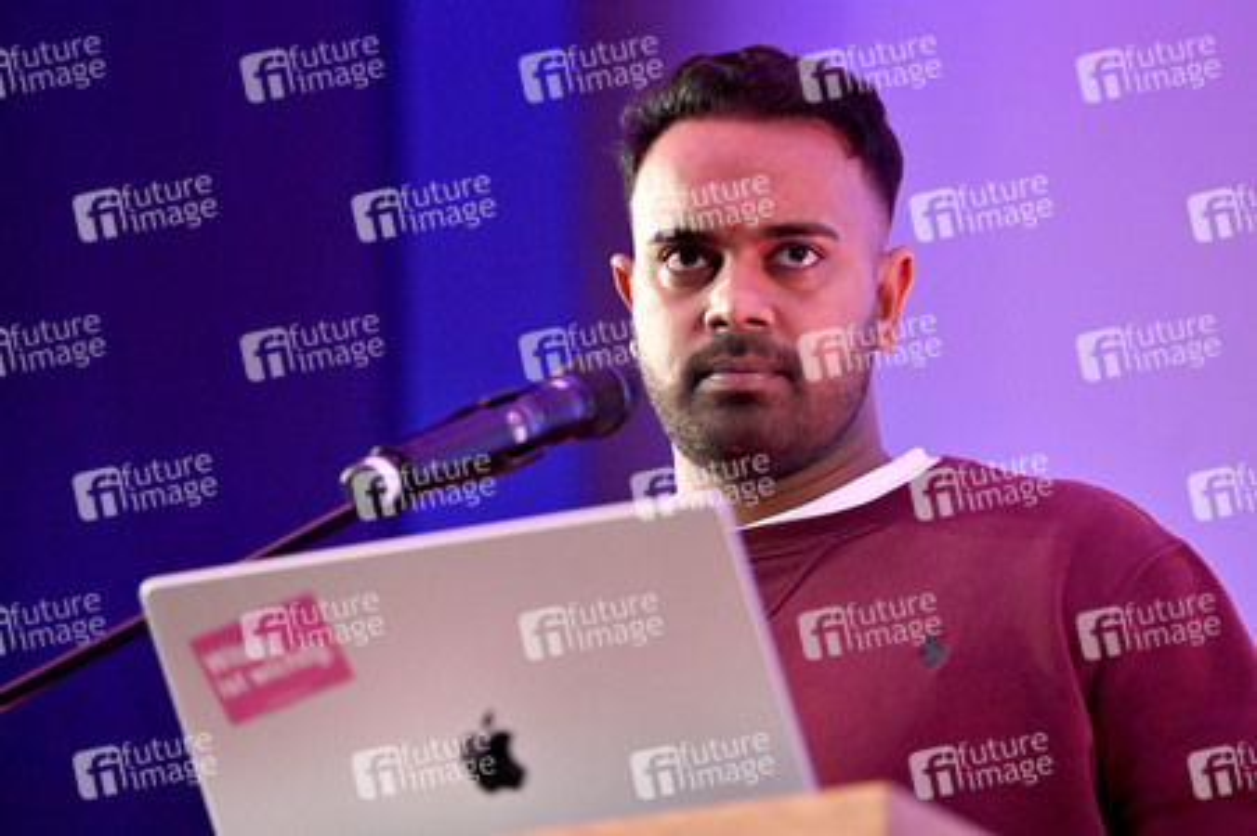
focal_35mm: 200
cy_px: 418
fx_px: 6978
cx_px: 628
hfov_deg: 10.3
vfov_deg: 6.9
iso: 5000
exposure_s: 1/200
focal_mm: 200
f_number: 2.8
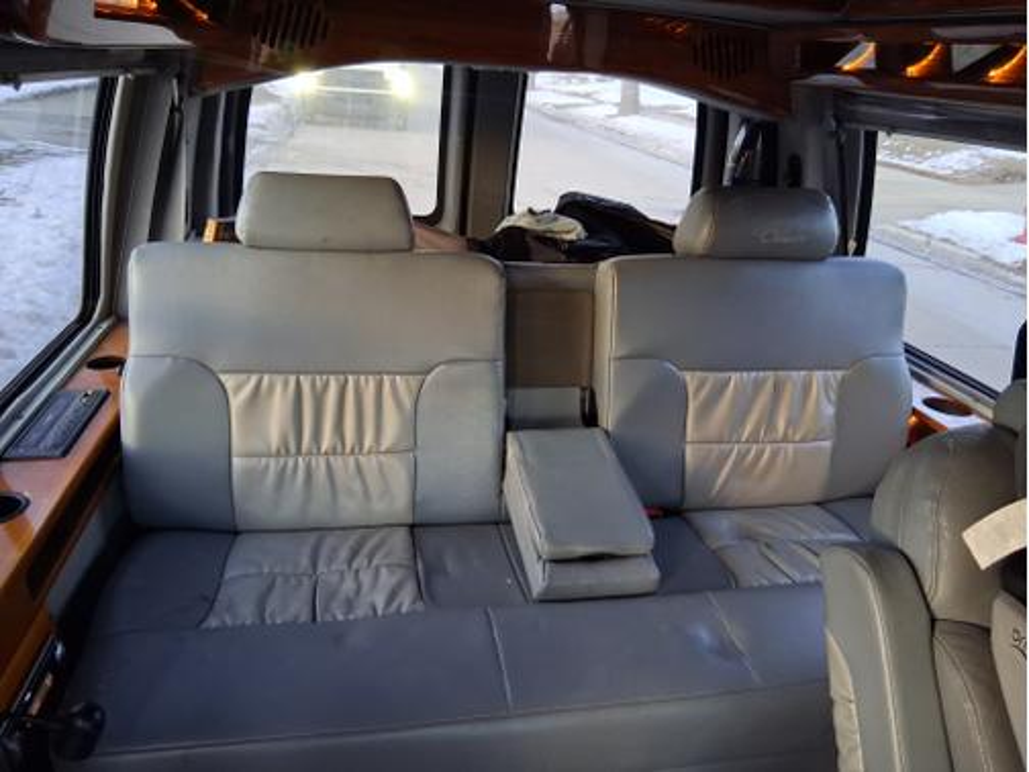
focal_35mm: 26
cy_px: 386
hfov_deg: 67.3
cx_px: 514
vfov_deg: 53.1
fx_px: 773
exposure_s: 1/33
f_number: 1.8
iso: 640
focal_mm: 3.98
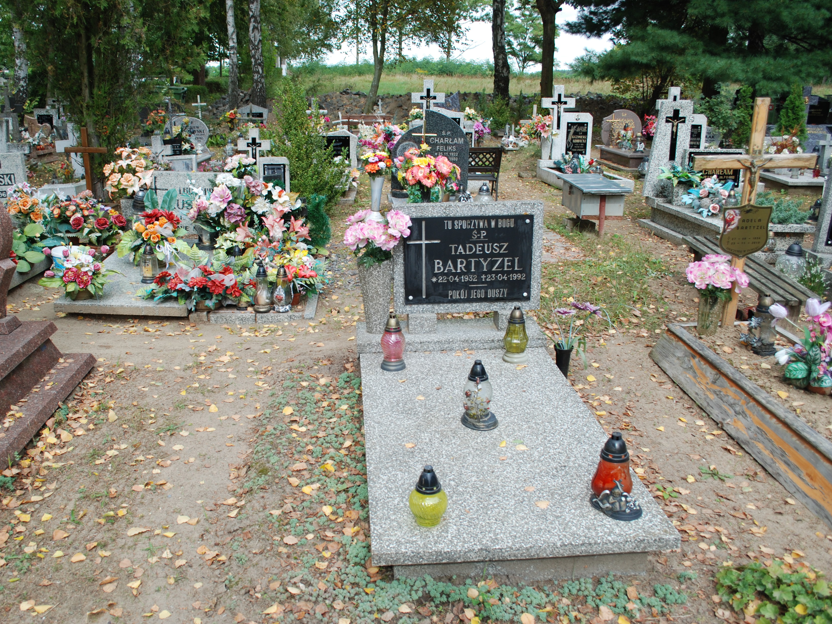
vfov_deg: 46.8
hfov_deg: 59.8
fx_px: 721
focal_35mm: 30
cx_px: 366
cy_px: 313
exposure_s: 1/125
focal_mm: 18
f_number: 5.6
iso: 110
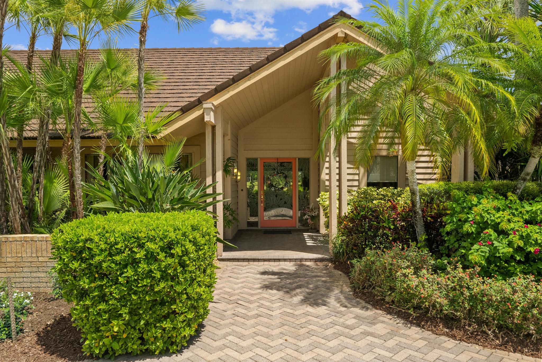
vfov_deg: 53.2
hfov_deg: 73.7
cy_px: 181
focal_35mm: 24
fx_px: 361
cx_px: 271
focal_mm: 24
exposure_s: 1/500
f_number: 8
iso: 2000
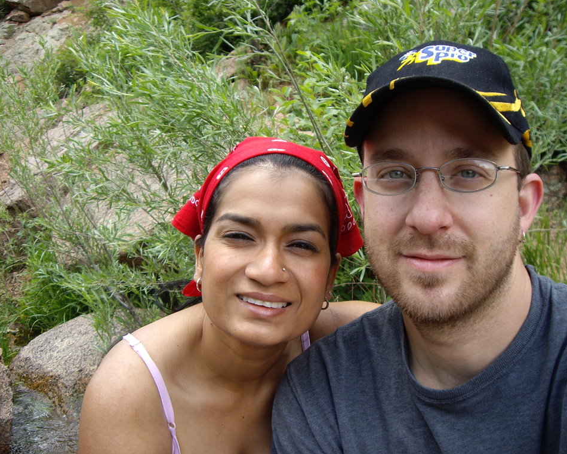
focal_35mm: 40
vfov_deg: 37.3
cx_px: 282
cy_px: 226
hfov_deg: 45.8
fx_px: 671
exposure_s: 1/160
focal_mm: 6.2
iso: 50
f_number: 2.7
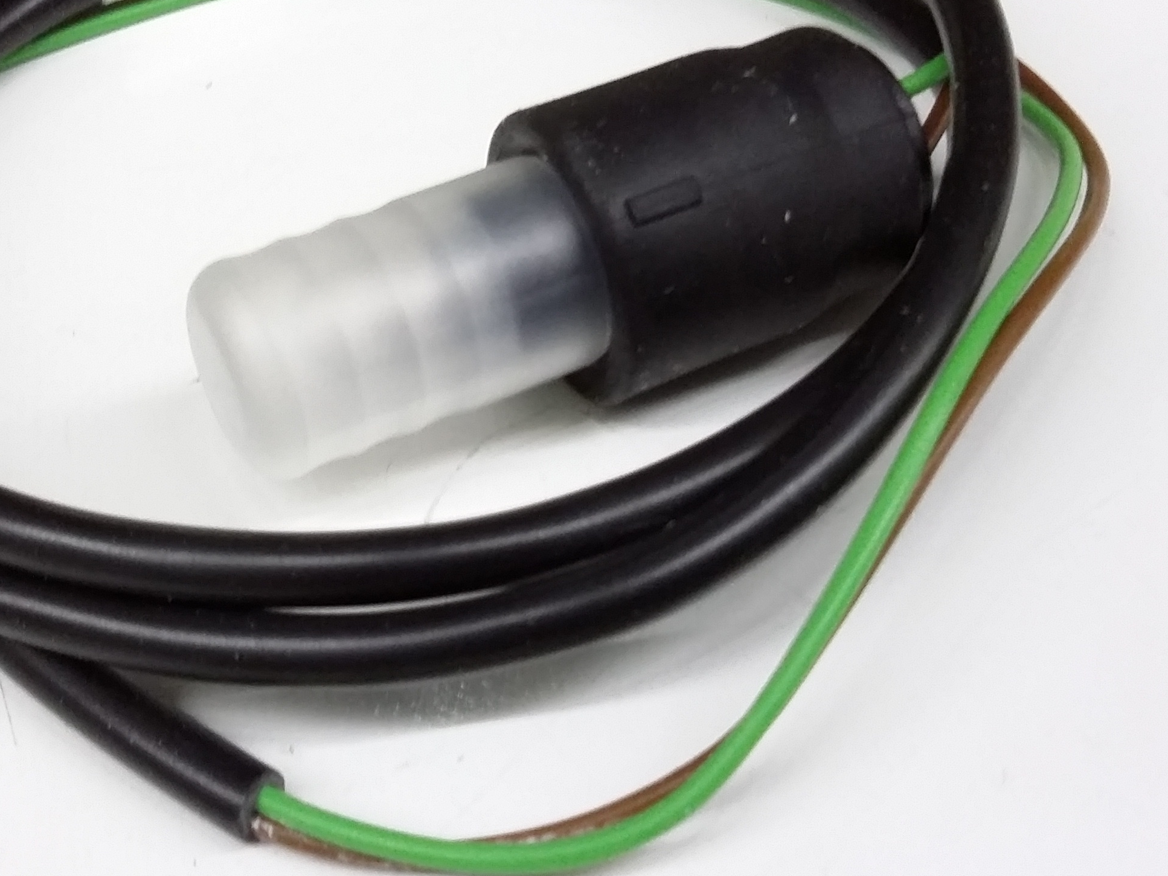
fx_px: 1822
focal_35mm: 54
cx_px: 408
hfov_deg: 35.3
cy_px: 385
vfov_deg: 27.0
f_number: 2.4
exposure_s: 1/15
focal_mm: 3.4
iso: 200
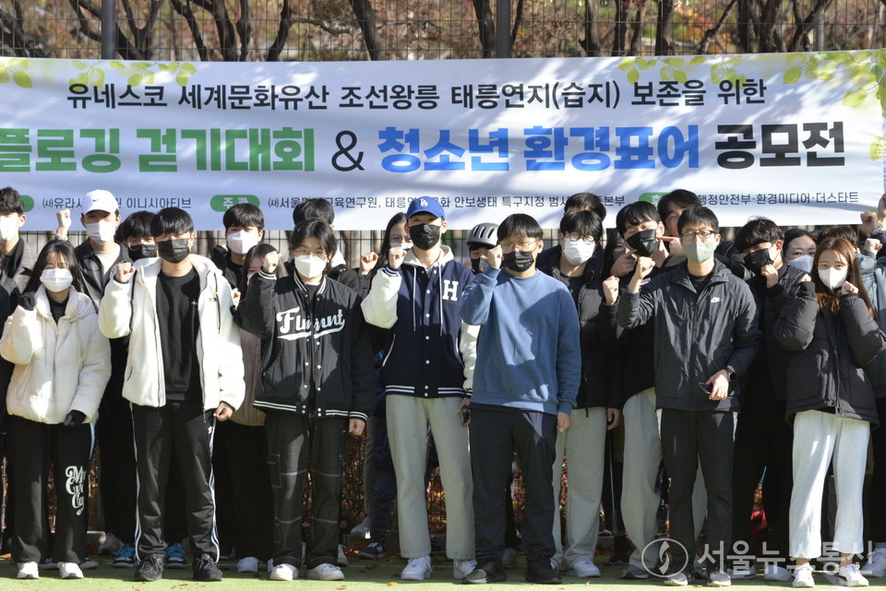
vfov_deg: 6.9
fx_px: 4924
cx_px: 443
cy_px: 296
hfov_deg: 10.3
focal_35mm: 200
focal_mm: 200
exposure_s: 1/4000
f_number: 8
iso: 3200
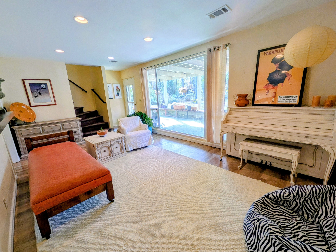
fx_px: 136
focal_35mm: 14
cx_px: 168
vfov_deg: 85.7
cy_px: 126
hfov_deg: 102.1
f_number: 2.2
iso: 52
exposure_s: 1/60
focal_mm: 1.85
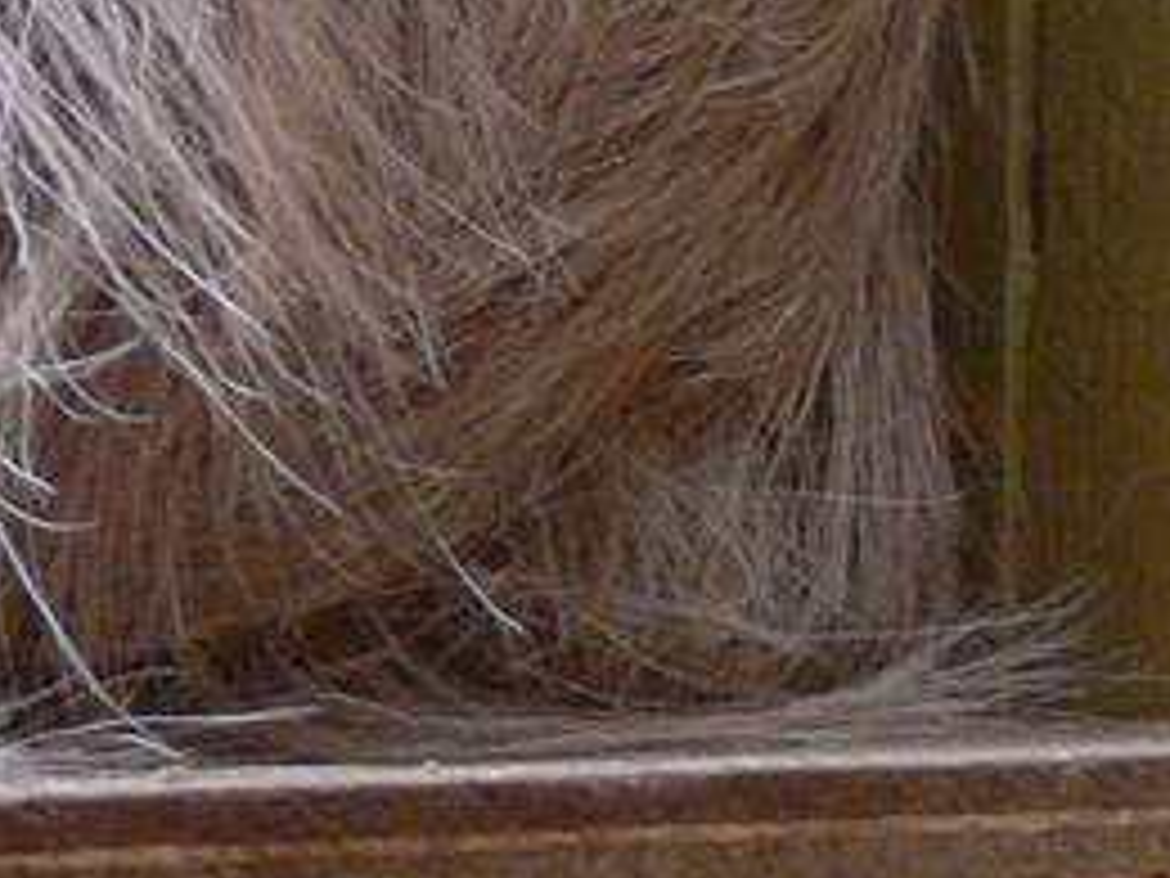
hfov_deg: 4.0
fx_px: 16629
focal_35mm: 492
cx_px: -1742
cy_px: -914
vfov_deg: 3.0
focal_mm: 16.9
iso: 200
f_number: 3.2
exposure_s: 1/20
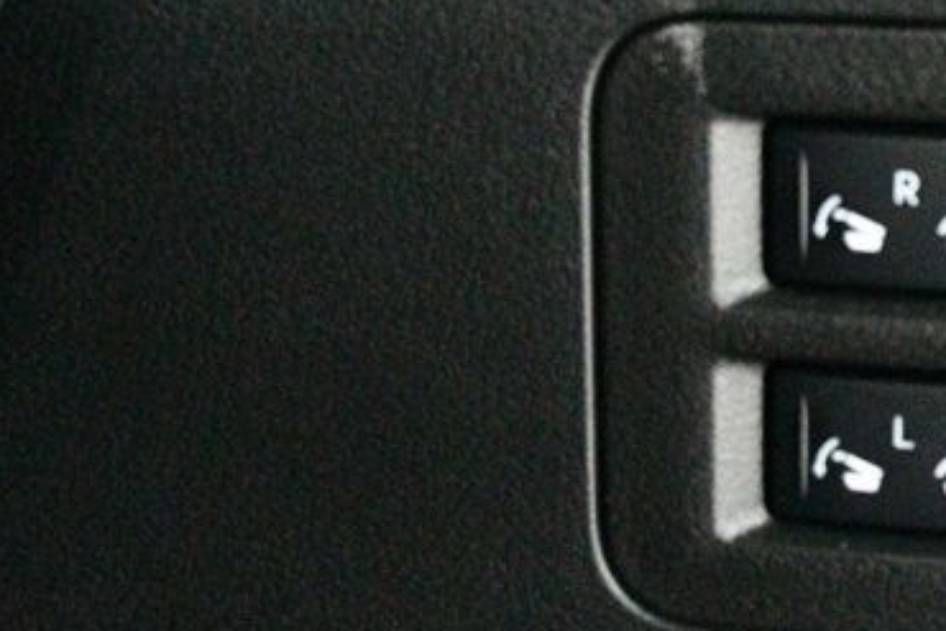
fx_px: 2182
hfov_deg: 23.4
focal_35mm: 83
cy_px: 89
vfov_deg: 16.3
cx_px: 954
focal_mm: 20
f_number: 3.5
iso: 12800
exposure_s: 1/60
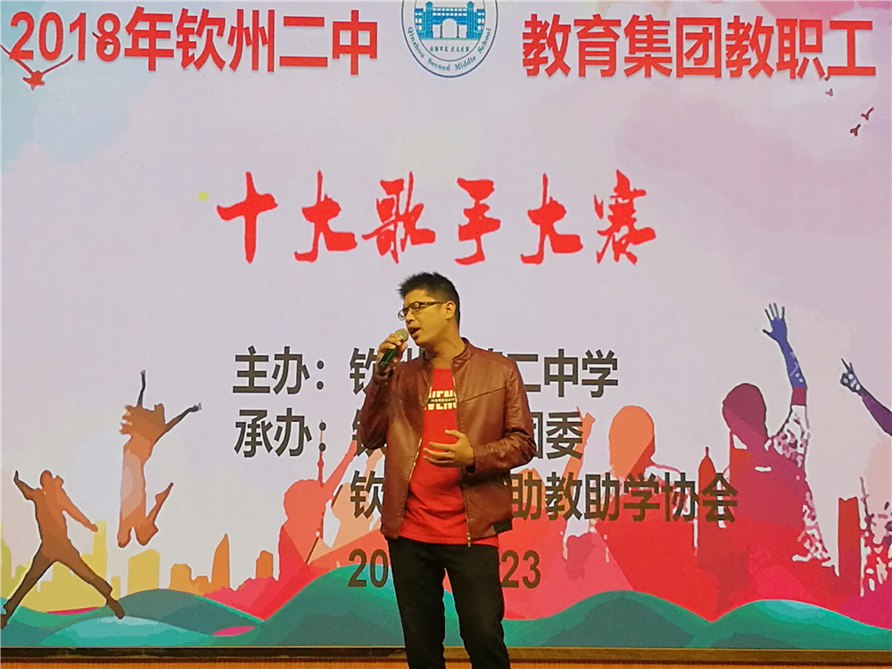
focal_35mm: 73
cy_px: 334
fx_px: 1881
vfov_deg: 20.2
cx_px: 446
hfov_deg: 26.7
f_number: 2.2
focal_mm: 4.5
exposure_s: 1/60
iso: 100
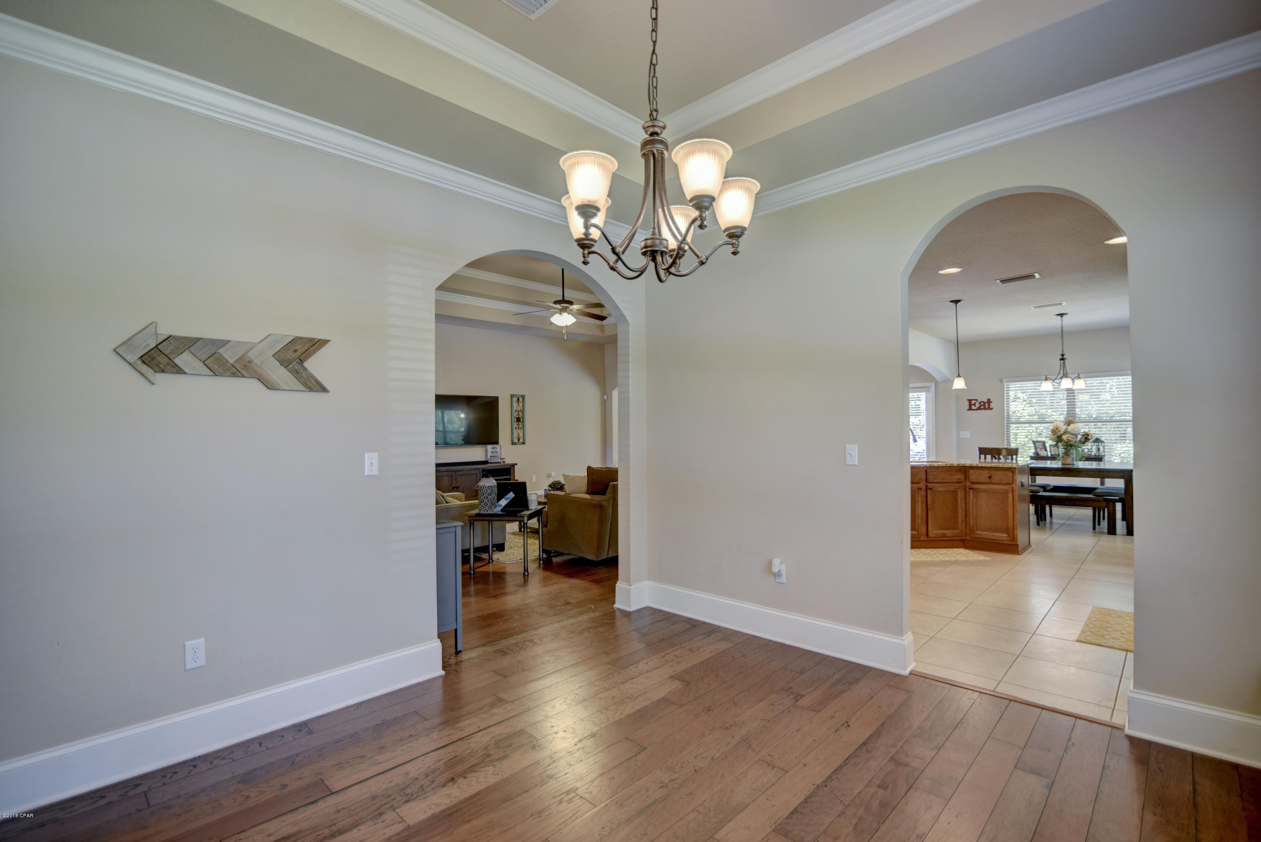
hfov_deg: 96.7
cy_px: 421
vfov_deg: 73.8
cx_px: 630
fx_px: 561
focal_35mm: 16
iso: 200
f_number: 2.8
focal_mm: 16
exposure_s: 1/15
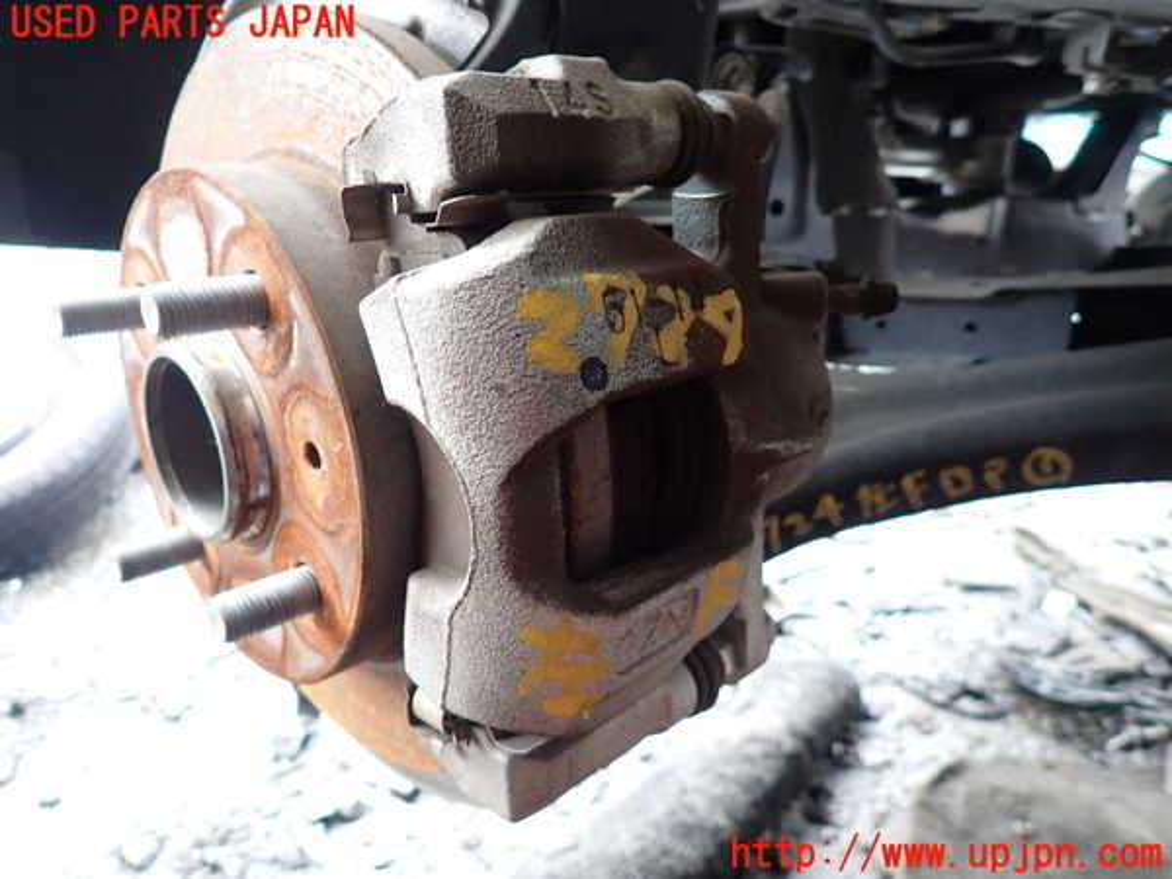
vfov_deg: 54.9
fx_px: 846
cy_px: 440
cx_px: 586
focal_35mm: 25
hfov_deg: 69.4
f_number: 2
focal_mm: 4.5
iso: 200
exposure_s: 1/50
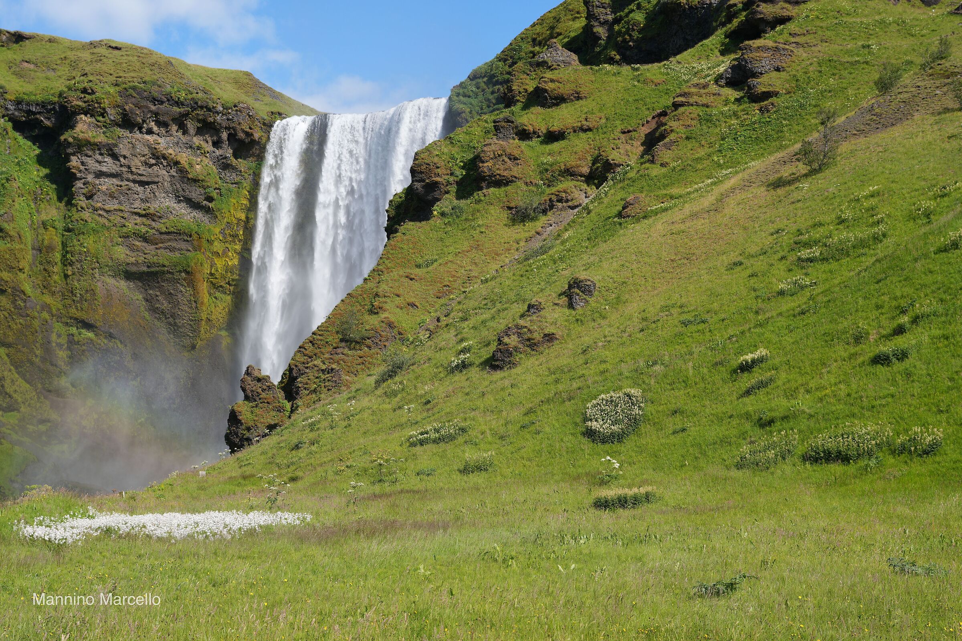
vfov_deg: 29.9
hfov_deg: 43.6
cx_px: 481
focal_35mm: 45
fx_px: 1202
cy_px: 320
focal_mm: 45
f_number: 5.6
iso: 100
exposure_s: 1/400
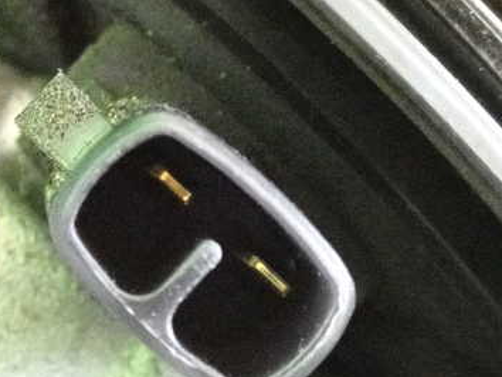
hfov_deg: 13.2
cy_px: 227
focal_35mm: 149
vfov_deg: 10.0
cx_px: 235
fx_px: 2162
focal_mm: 15.66
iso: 10000
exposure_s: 1/125
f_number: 4.5
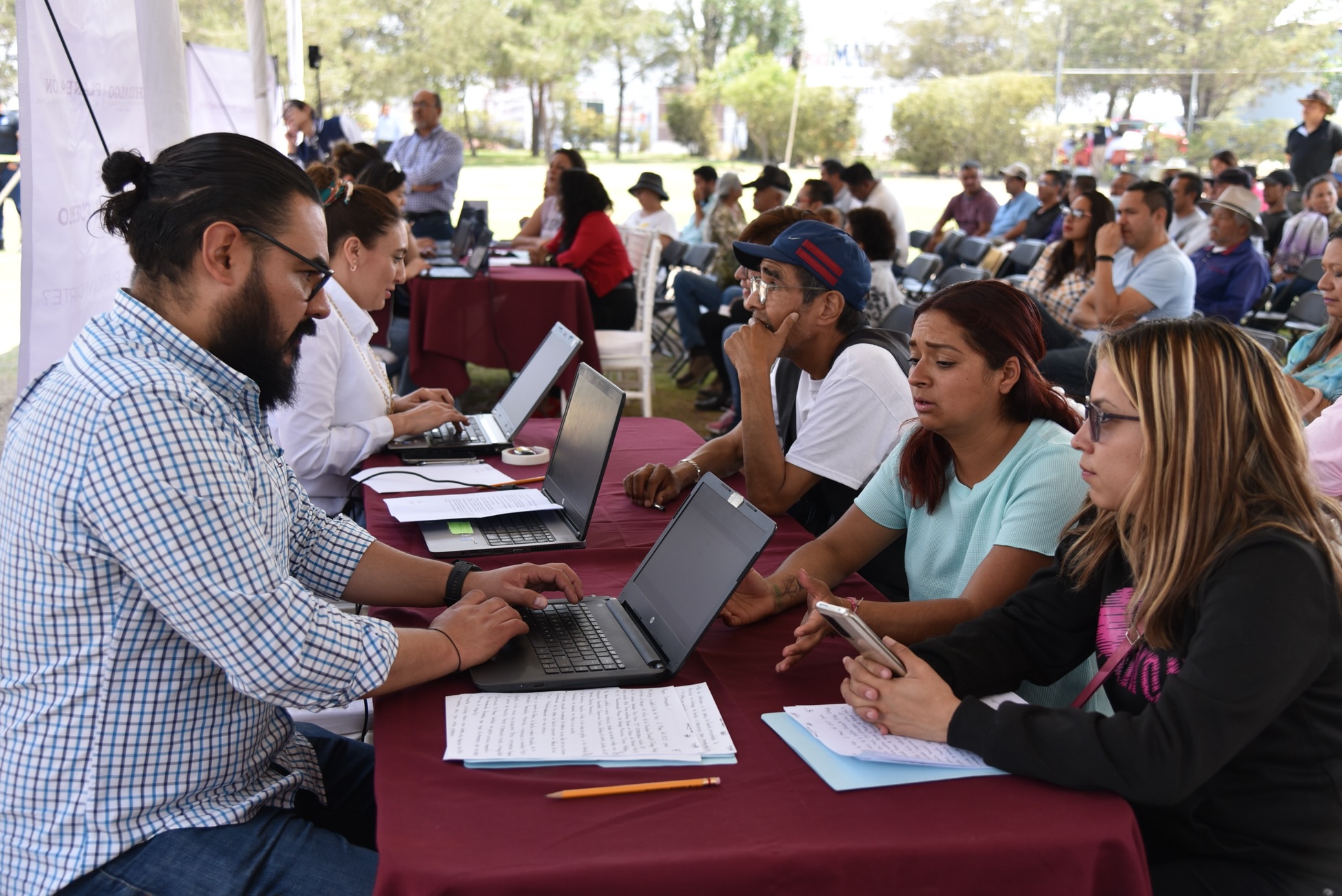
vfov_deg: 32.7
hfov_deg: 47.4
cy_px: 450
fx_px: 1529
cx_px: 665
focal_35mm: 41
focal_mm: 40
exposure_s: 1/400
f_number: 4
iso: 320
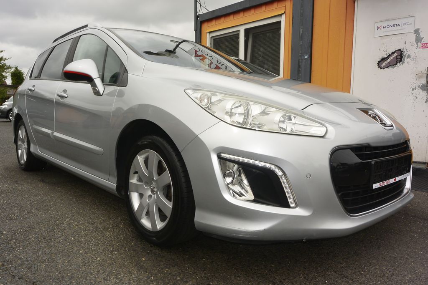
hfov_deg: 67.4
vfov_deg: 47.9
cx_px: 214
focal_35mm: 27
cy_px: 142
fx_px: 321
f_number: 9
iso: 160
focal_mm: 10
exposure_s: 1/250
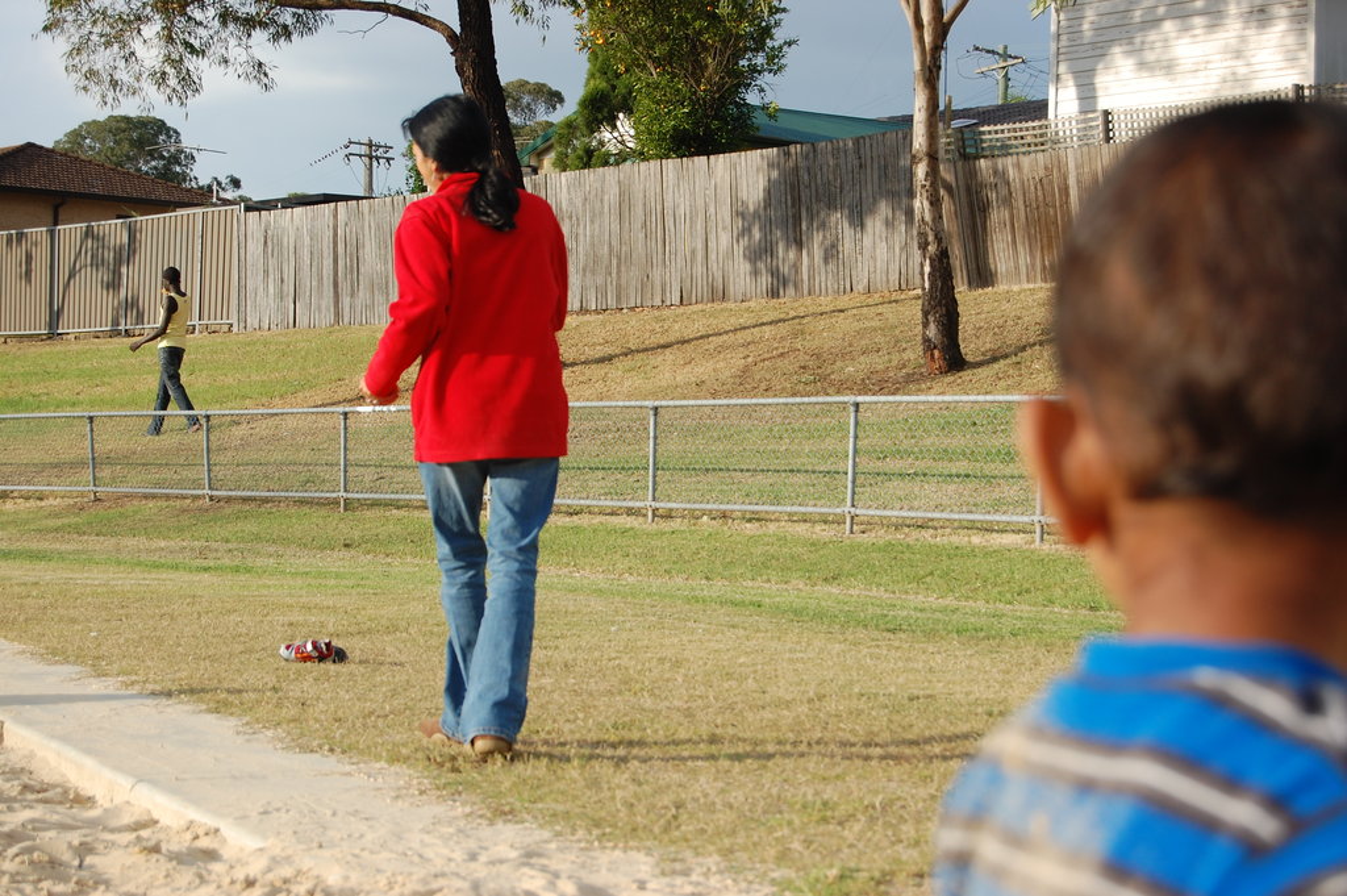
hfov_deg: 27.0
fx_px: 2804
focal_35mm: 75
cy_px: 448
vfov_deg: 18.2
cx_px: 674
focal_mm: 50
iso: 200
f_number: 9
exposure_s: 1/320
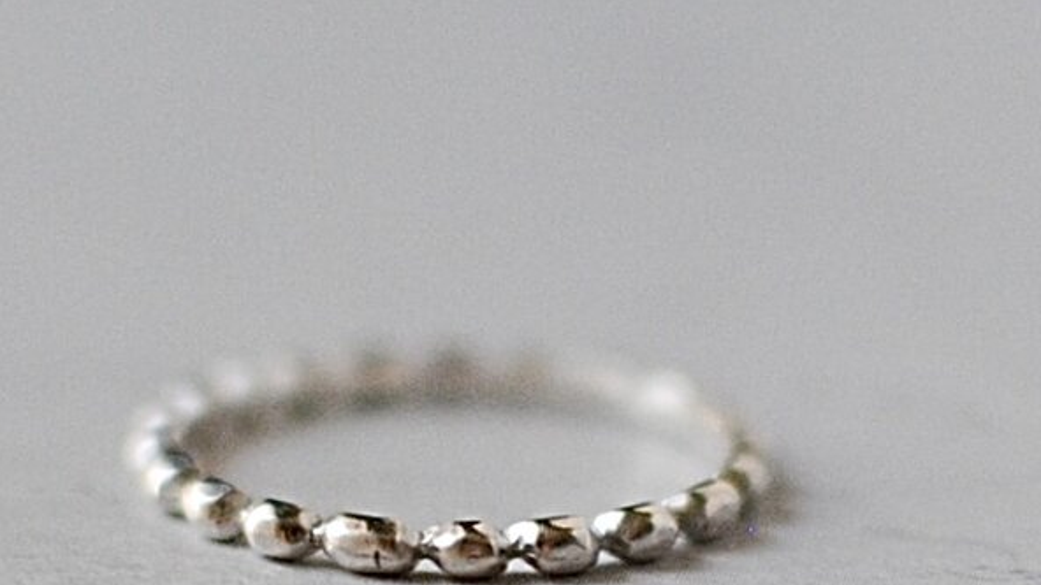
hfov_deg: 23.9
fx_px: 2452
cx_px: 446
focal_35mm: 89
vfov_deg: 13.6
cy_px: 460
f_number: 1.8
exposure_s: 1/2000
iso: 400
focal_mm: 35
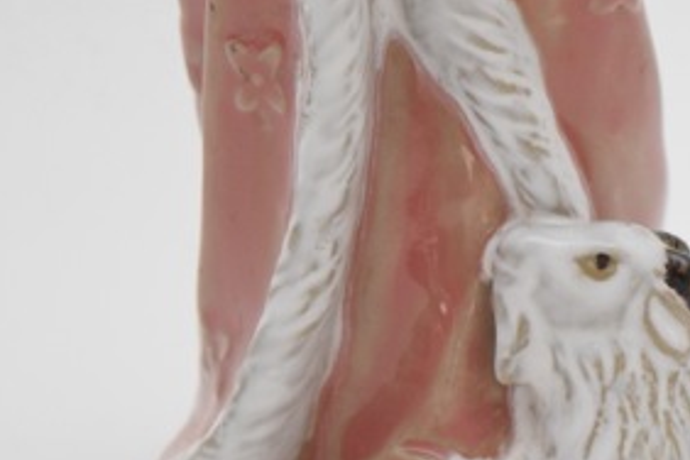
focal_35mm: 187
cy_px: 283
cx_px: 595
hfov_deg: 10.9
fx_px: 3586
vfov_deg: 7.3
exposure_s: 1/125
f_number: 5.6
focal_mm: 55
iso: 1600
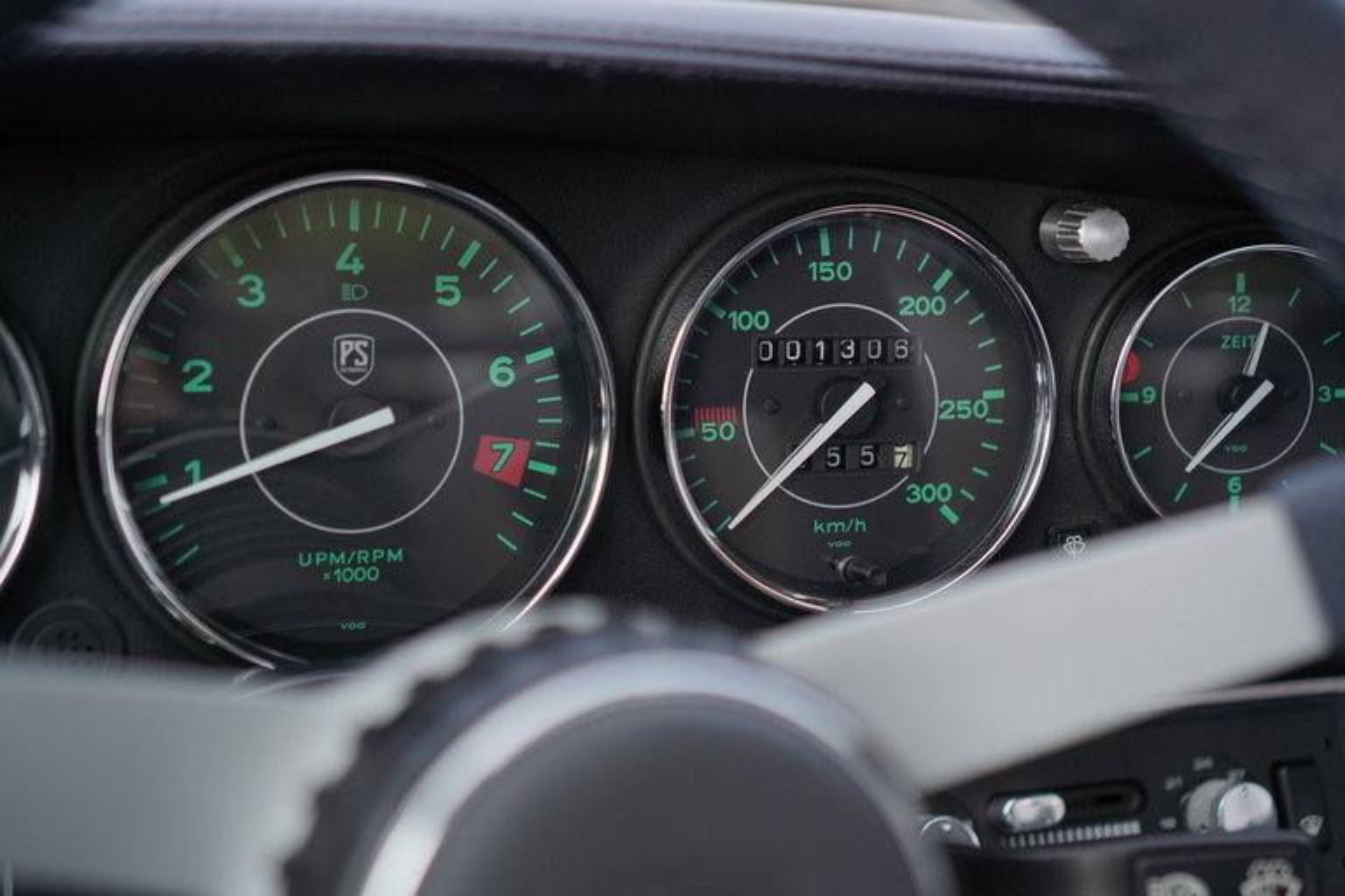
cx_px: 672
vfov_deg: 25.8
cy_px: 448
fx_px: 1961
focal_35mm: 52
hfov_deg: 37.9
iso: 320
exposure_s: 1/1600
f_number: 2.2
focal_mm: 35
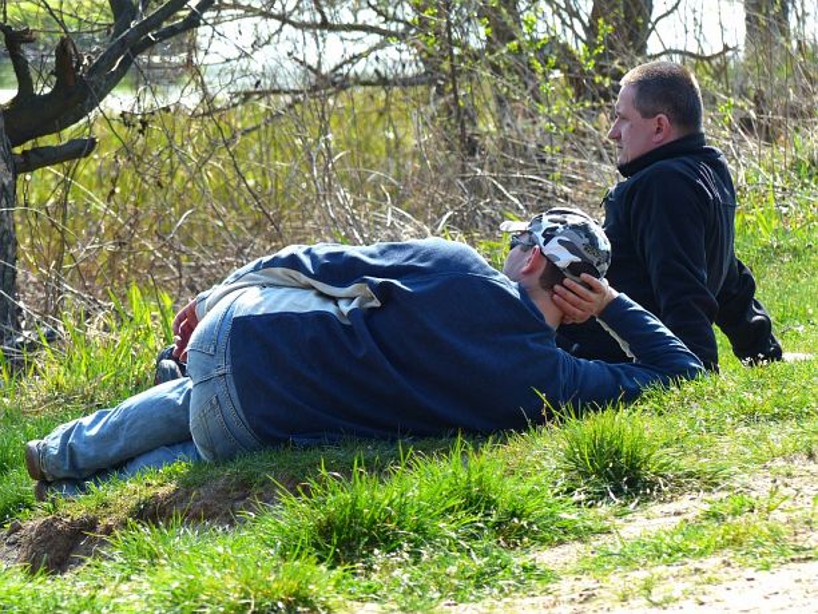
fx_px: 10468
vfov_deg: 3.4
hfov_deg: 4.5
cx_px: 409
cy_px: 307
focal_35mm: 443
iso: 100
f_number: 4
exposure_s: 1/200
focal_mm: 79.8
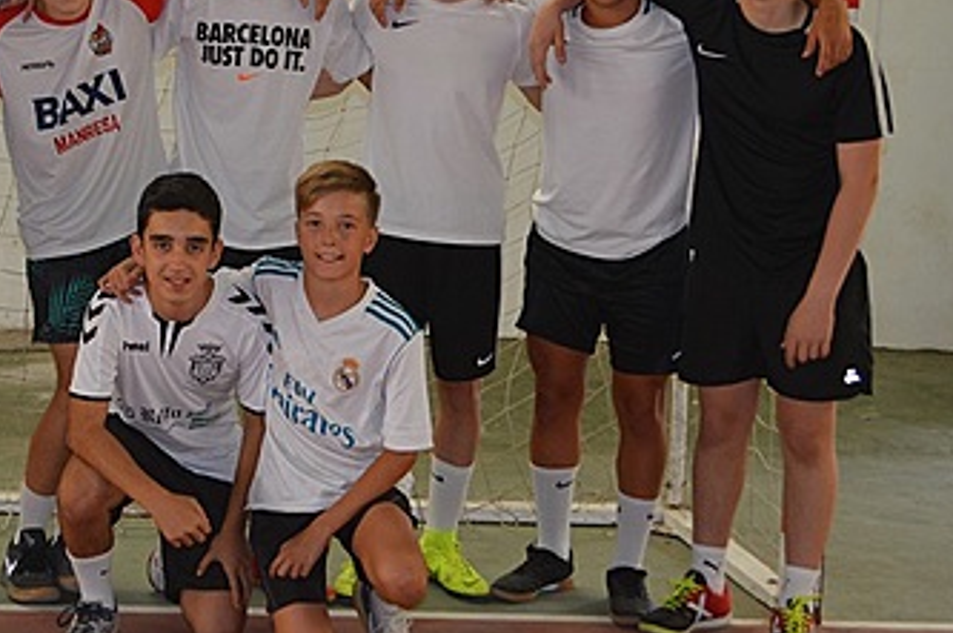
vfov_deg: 18.1
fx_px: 1983
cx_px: 160
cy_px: 219
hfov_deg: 26.4
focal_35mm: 75
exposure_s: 1/60
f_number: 4.2
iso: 560
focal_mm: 26
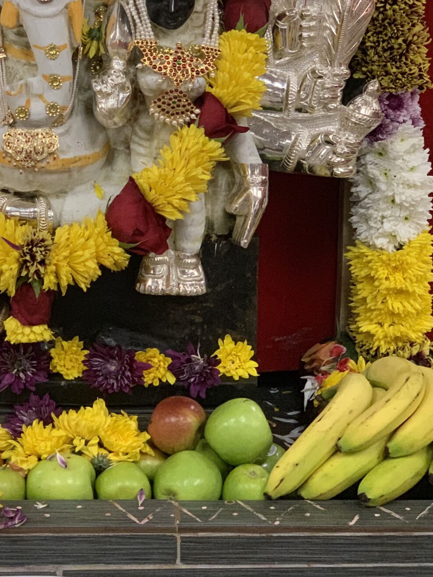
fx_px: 1684
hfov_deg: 14.6
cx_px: 74
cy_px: 214
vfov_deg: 19.4
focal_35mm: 101
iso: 500
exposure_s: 1/60
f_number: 2.4
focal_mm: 6
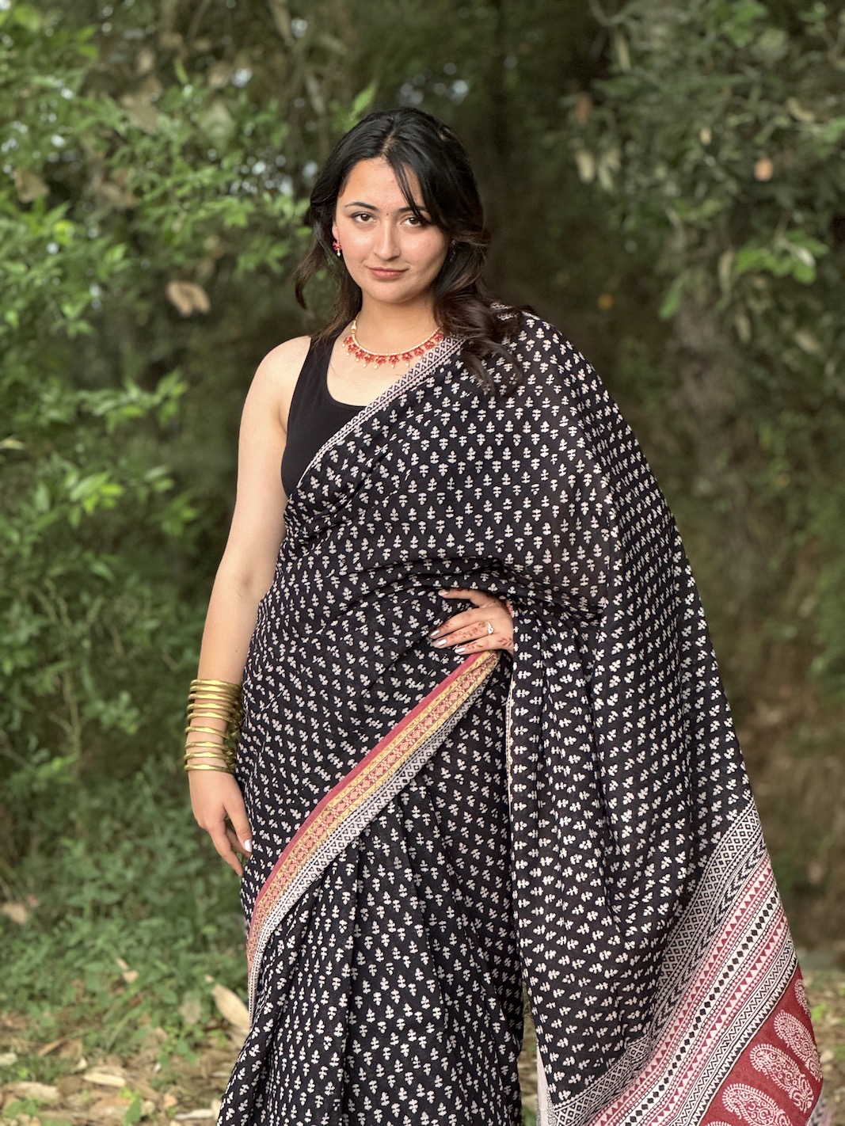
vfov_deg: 25.3
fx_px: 2505
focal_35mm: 77
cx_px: 422
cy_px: 563
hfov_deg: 19.1
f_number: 2.8
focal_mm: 9
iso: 500
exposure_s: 1/60
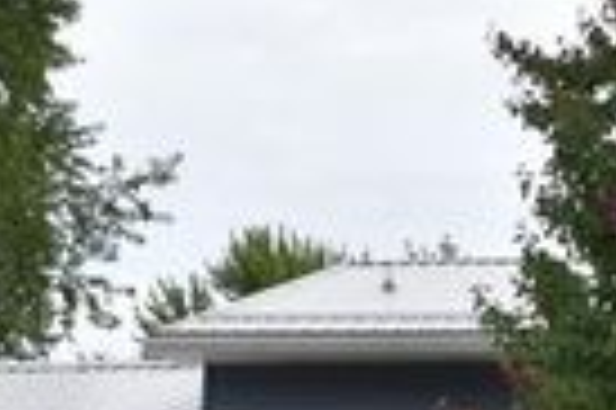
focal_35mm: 142
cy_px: 381
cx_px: 238
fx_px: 2427
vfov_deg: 9.6
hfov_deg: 14.5
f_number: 7.1
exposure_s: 1/250
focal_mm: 26
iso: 200
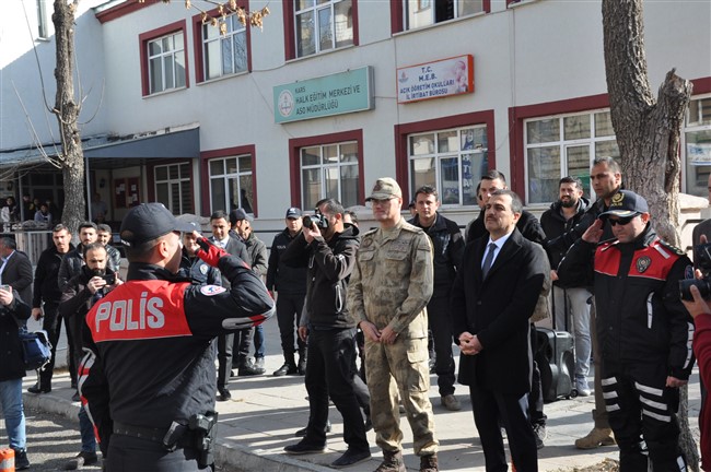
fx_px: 947
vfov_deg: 28.0
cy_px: 236
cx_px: 356
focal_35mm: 48
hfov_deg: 41.2
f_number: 9
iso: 500
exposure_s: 1/320
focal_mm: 32
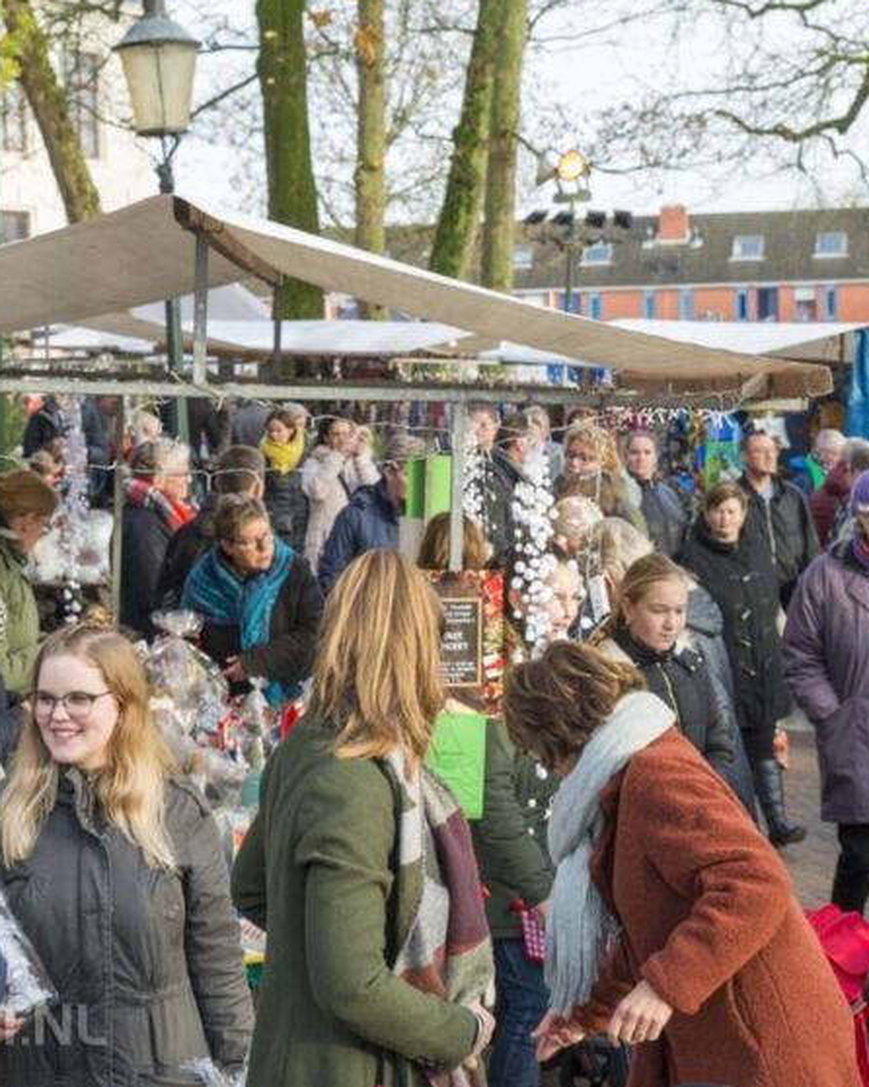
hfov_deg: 19.6
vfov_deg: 24.5
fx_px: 2509
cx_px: 346
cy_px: 542
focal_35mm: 78
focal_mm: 55
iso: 800
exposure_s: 1/250
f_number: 6.3
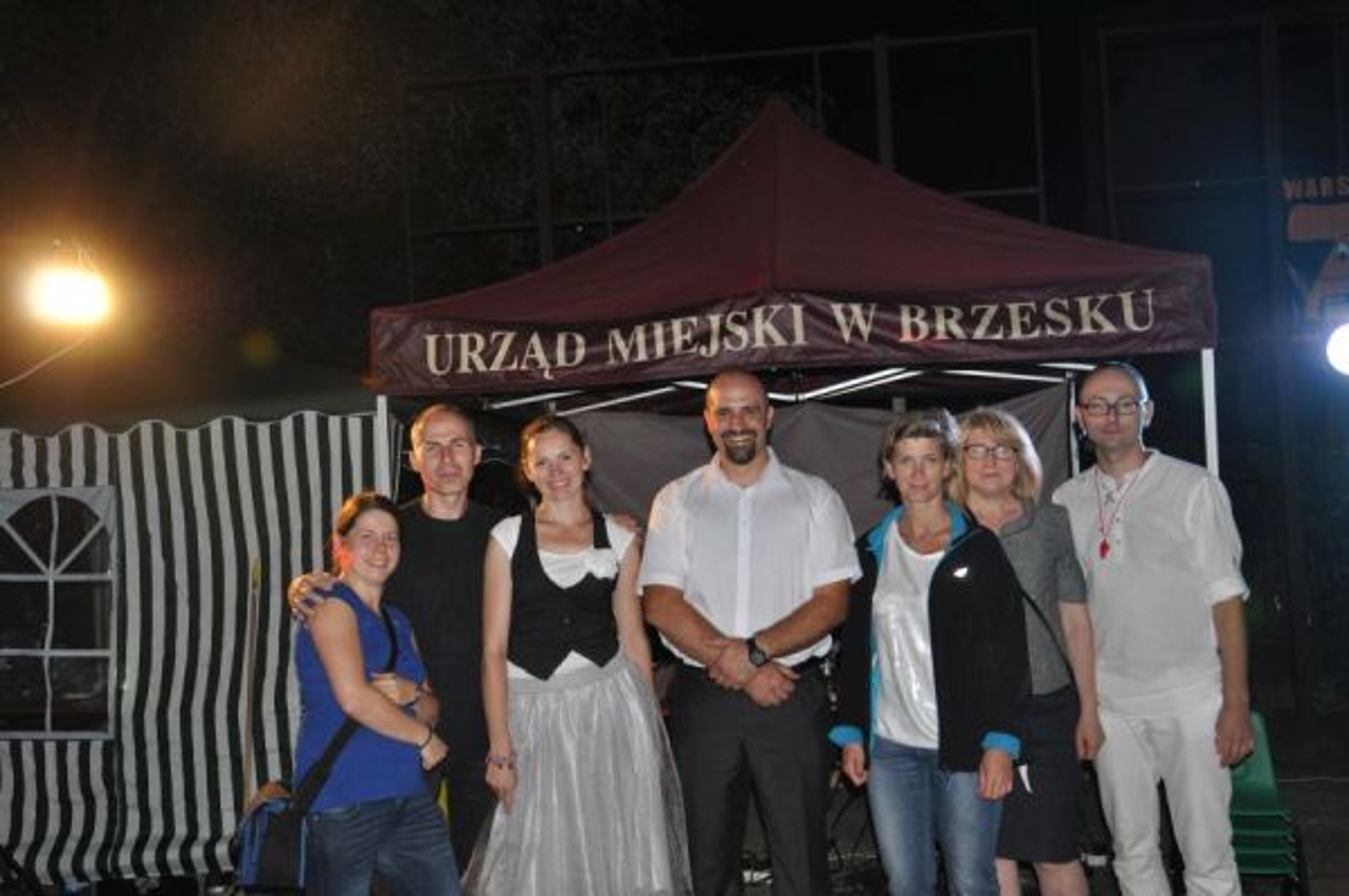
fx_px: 1348
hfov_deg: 53.2
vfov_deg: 36.8
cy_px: 448
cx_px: 674
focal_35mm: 36
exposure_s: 1/60
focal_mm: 24
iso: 800
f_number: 3.8
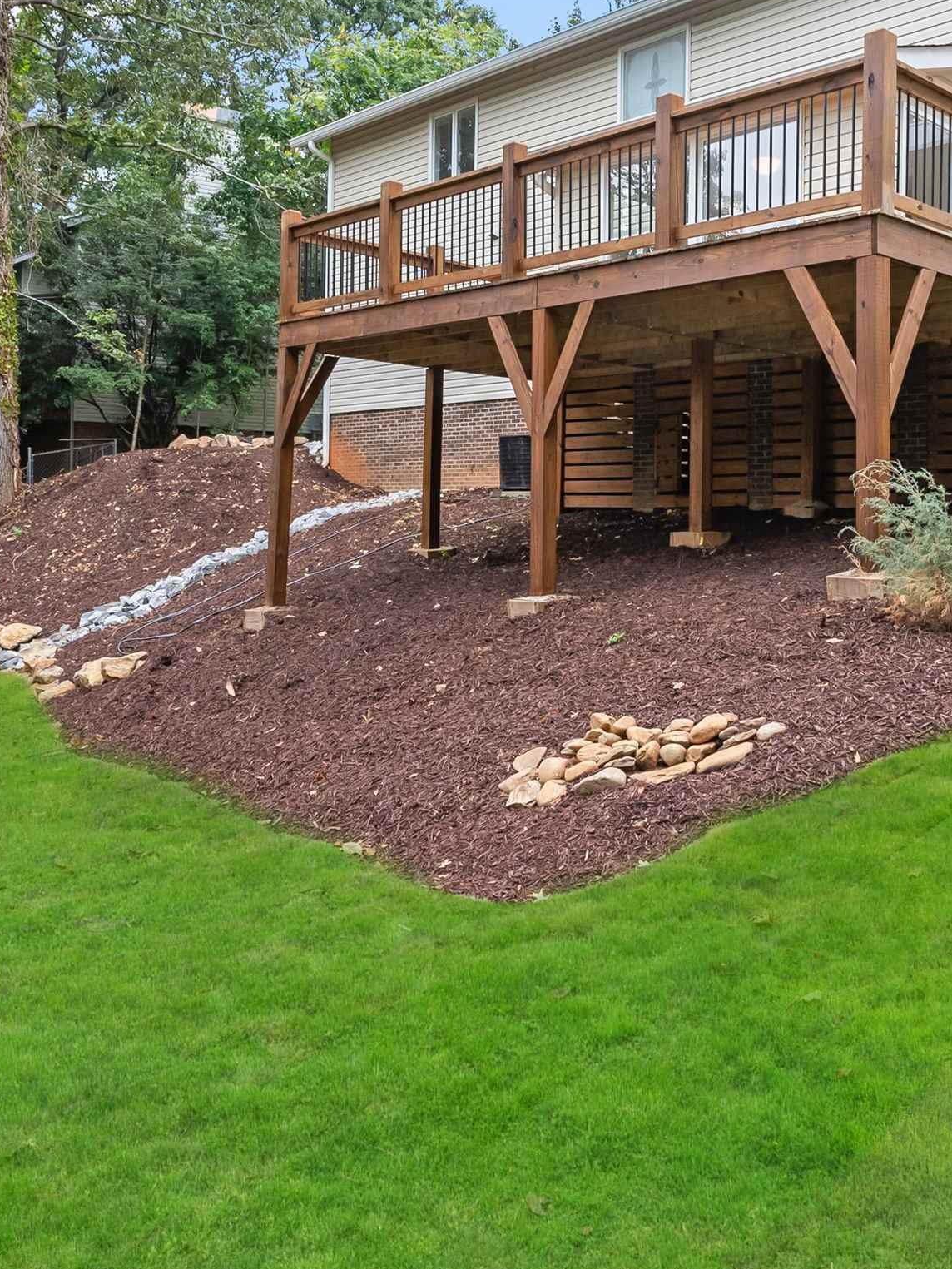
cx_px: 647
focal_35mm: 31
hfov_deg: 44.7
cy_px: 550
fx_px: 1137
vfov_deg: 58.1
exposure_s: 1/200
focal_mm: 16
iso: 640
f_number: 8
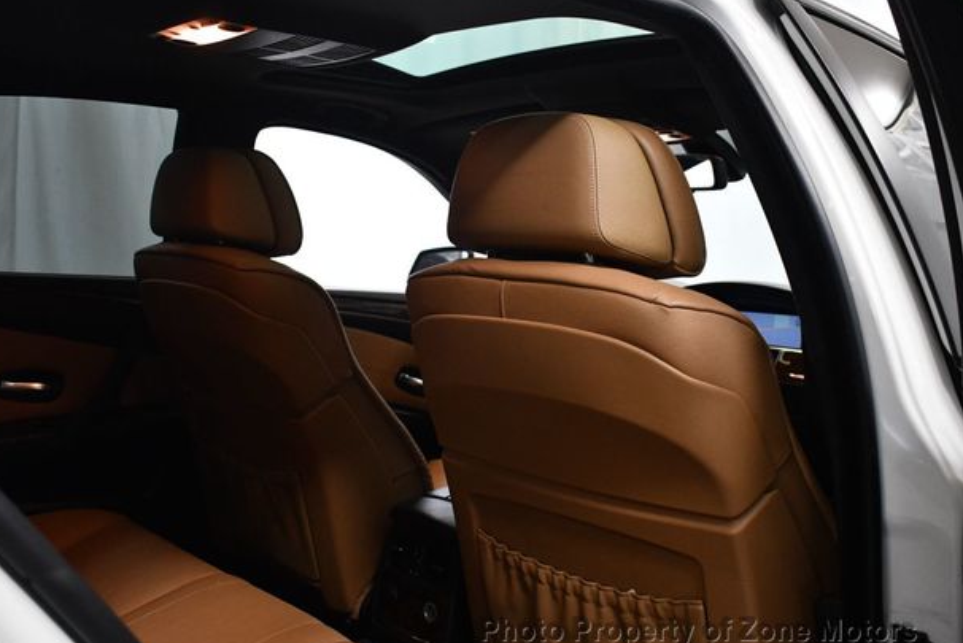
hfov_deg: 50.6
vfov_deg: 35.1
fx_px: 1017
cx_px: 461
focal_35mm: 38
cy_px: 321
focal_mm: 18
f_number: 3.5
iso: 1800
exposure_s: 1/125
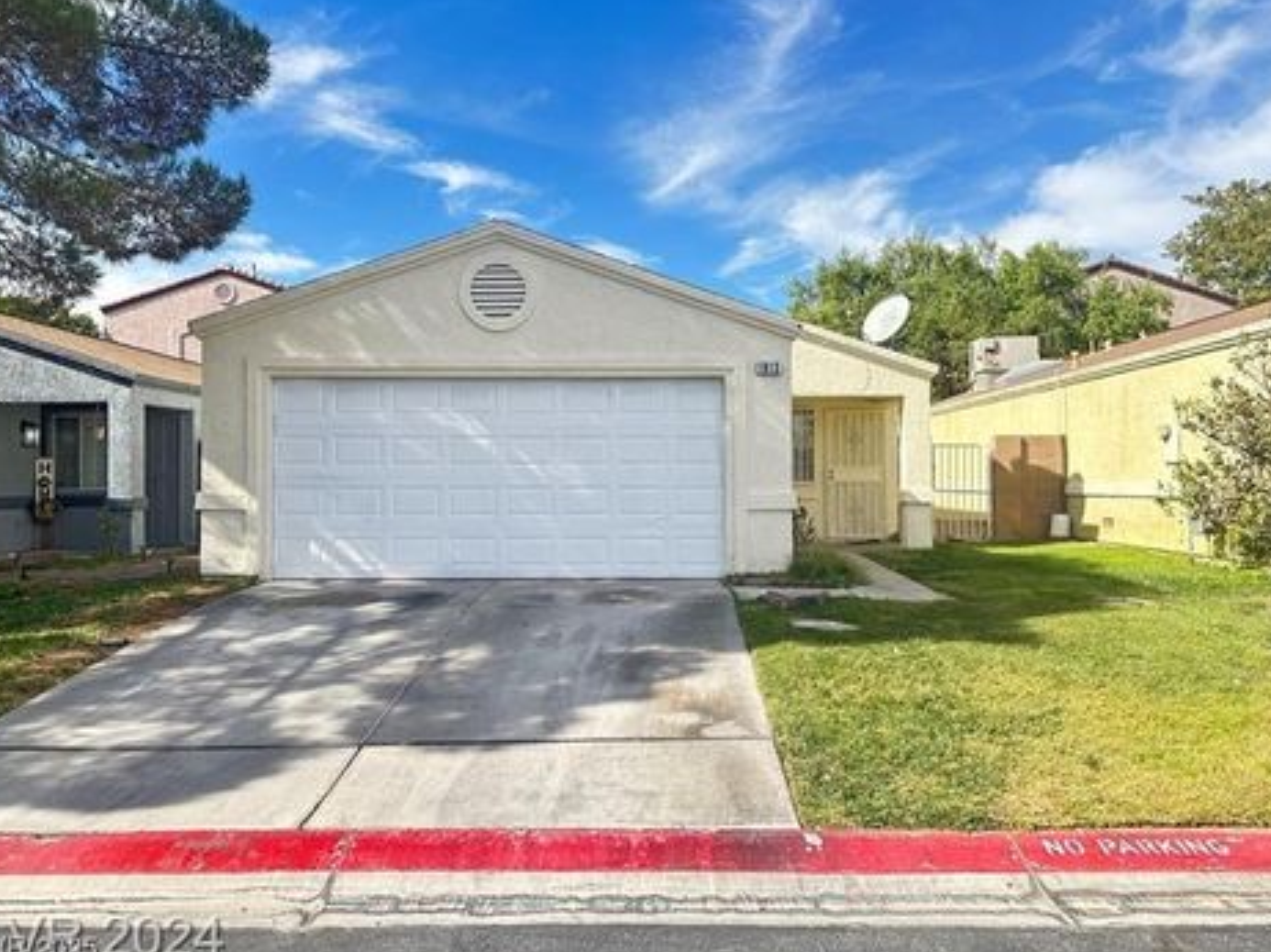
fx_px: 954
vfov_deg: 53.0
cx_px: 652
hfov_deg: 67.3
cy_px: 461
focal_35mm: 26
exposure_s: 1/1779
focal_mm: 6.86
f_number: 1.78
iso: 80
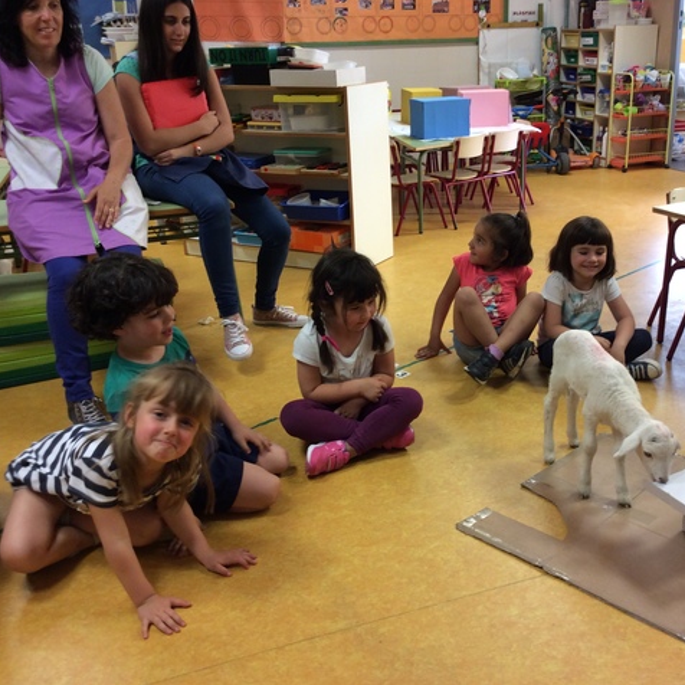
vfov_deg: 43.9
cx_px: 414
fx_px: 851
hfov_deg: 43.6
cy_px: 342
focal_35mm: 38
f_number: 2.4
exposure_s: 1/25
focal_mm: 3.3
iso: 50
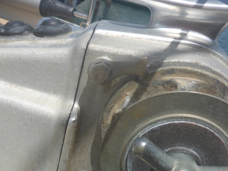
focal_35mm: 43
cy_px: 125
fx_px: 283
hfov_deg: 43.6
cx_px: 91
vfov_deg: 33.1
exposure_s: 1/200
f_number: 10
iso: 100
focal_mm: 4.9
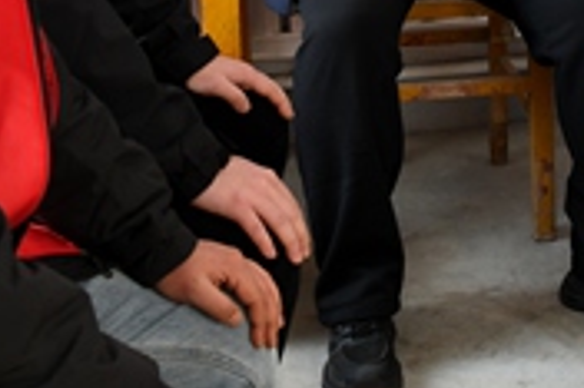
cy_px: -255
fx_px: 1491
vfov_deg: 13.6
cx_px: 624
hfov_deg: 21.2
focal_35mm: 92
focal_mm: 27
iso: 1000
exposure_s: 1/160
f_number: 6.3
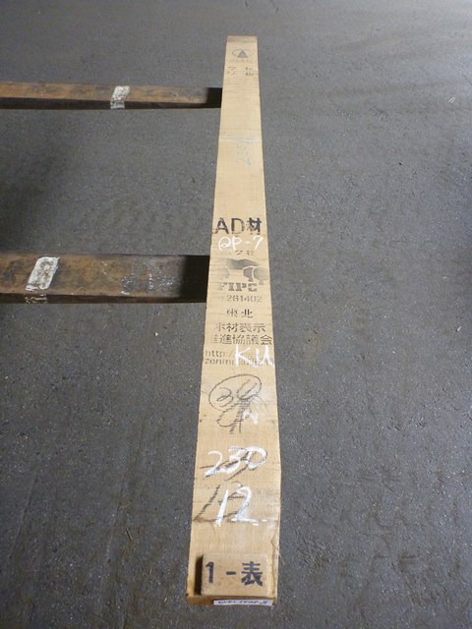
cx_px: 236
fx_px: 509
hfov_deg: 49.7
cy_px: 314
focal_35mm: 28
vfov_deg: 63.4
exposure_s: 1/13
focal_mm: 4.9
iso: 400
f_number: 3.3
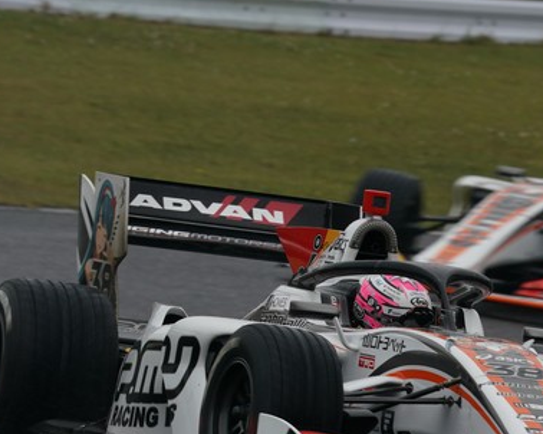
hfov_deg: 2.6
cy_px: 325
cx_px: 430
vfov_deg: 2.0
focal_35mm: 755
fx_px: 12127
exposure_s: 1/250
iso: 200
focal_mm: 422
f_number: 13
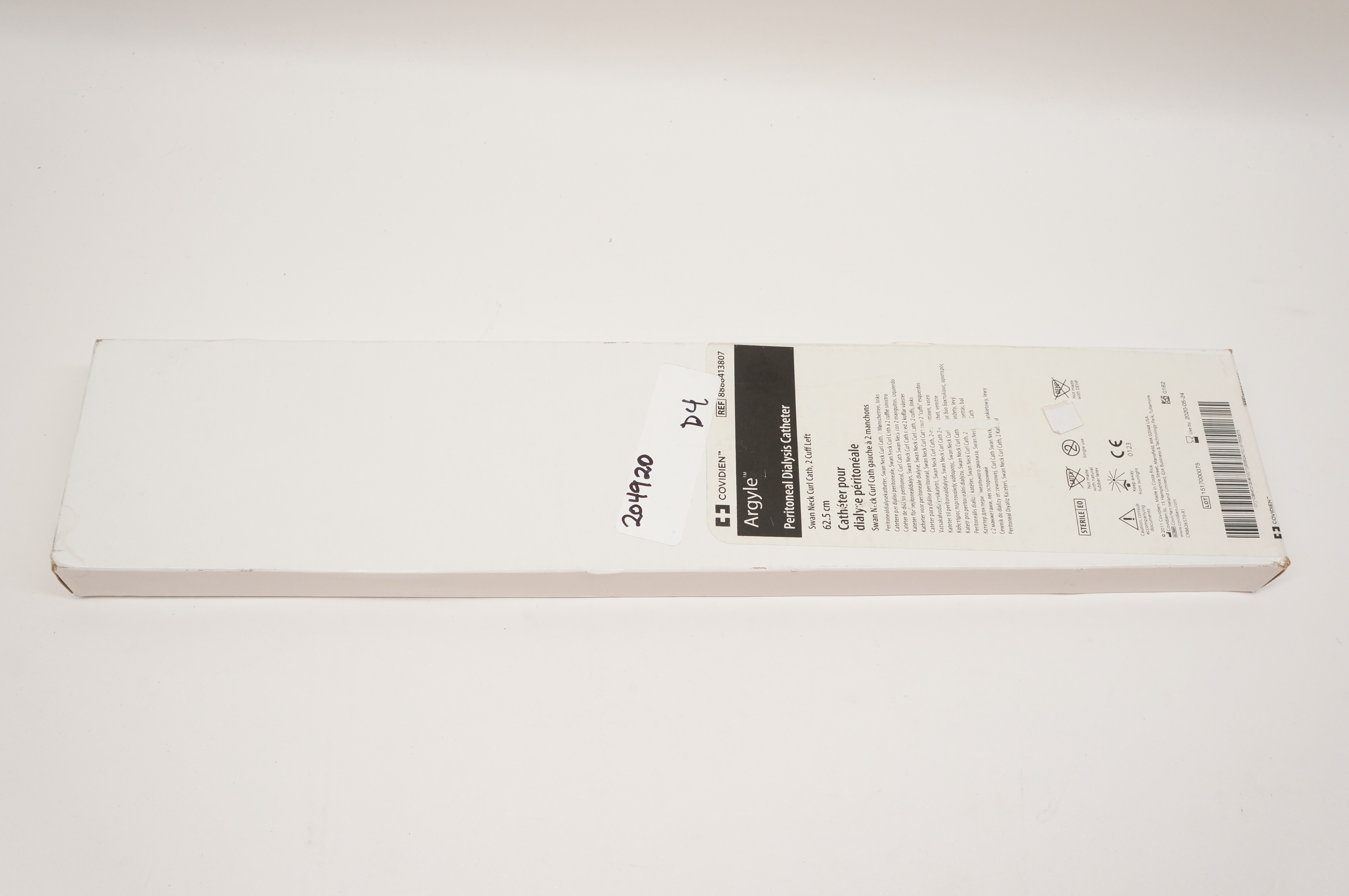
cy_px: 448
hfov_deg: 59.5
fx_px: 1179
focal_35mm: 32
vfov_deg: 41.6
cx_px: 674
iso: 800
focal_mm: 21
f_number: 7.1
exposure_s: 1/125
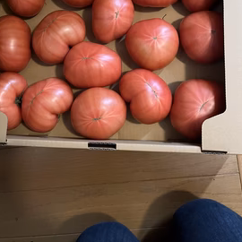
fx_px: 269
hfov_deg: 48.4
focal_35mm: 34
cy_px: 75
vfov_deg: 47.4
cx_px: 114
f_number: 1.6
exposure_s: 1/30
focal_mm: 5.1
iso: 640
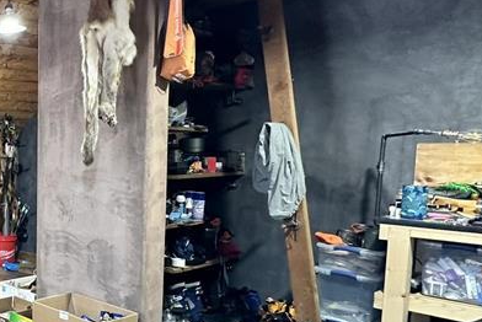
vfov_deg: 35.0
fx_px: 509
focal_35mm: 38
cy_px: 192
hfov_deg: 39.5
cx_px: -70
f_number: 2.2
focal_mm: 2.22
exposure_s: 1/60
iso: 250
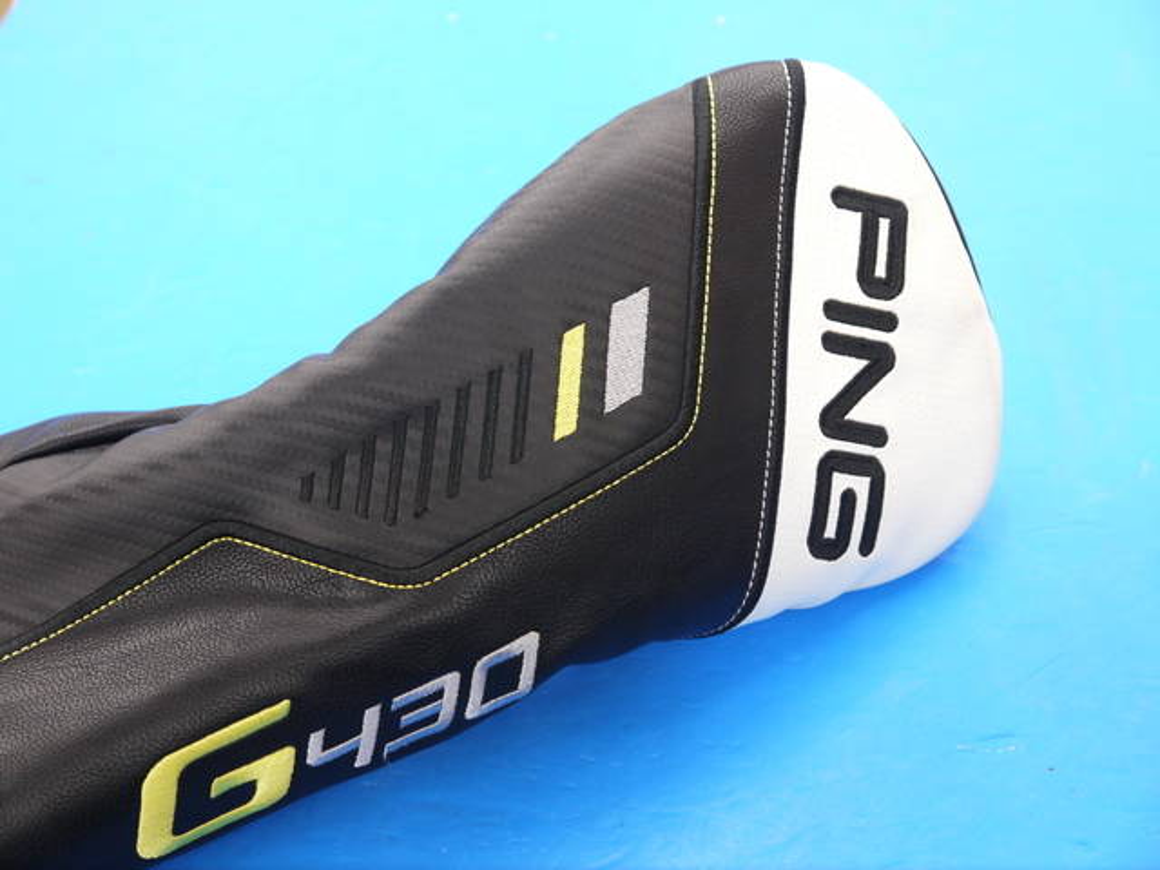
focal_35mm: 56
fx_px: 1877
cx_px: 580
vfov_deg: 26.1
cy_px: 435
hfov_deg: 34.3
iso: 640
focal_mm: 28
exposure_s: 1/60
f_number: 4.8
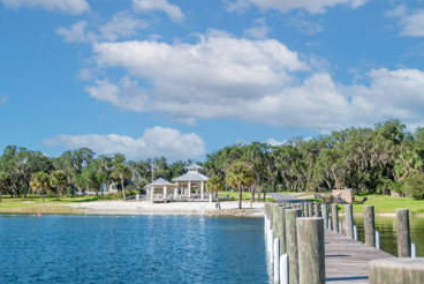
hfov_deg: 49.4
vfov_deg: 34.3
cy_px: 140
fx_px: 460
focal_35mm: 39
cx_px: 191
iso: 320
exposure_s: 1/2000
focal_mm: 32
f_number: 4.5
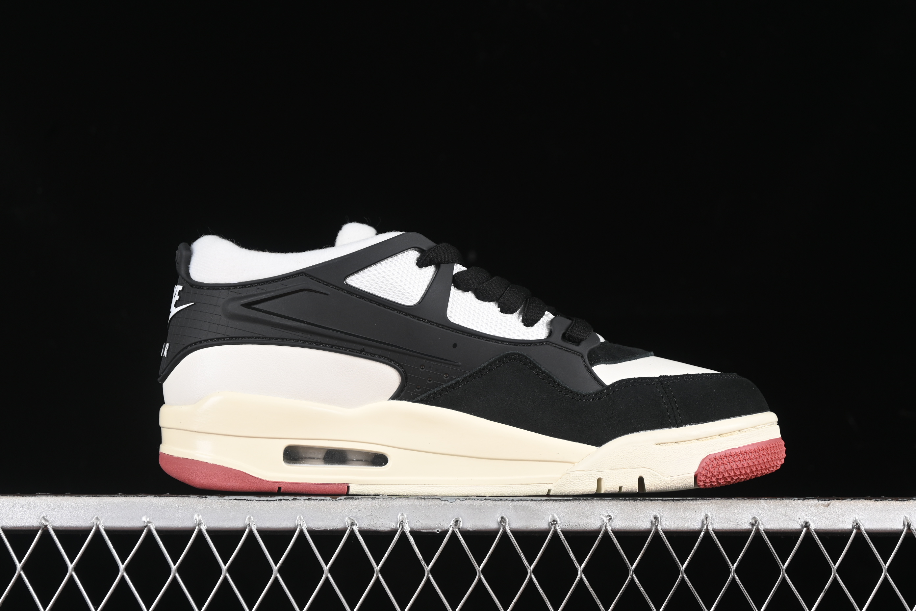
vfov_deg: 18.2
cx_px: 458
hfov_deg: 27.0
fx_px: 1908
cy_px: 306
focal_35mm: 75
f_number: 6.3
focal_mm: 50
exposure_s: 1/60
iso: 160
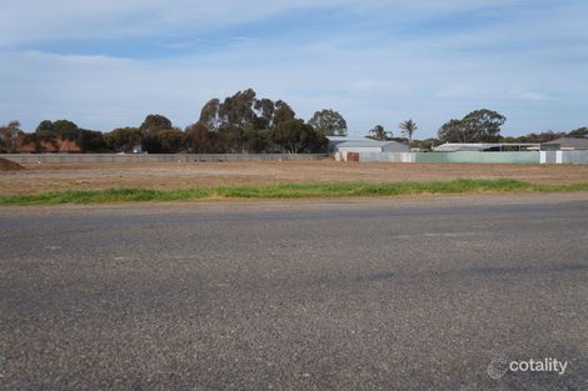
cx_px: 294
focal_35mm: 33
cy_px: 196
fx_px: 539
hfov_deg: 57.2
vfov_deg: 39.9
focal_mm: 22
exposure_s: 1/640
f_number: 5.6
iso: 100
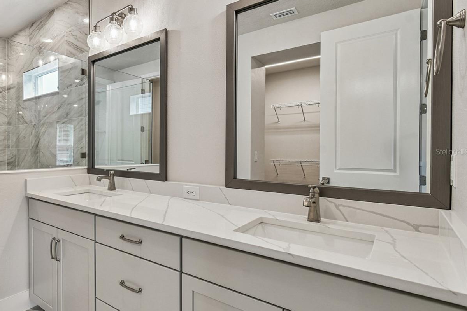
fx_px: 259
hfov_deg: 81.4
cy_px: 152
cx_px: 159
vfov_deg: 61.9
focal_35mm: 20
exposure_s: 1/10
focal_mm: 10
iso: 100
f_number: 7.1
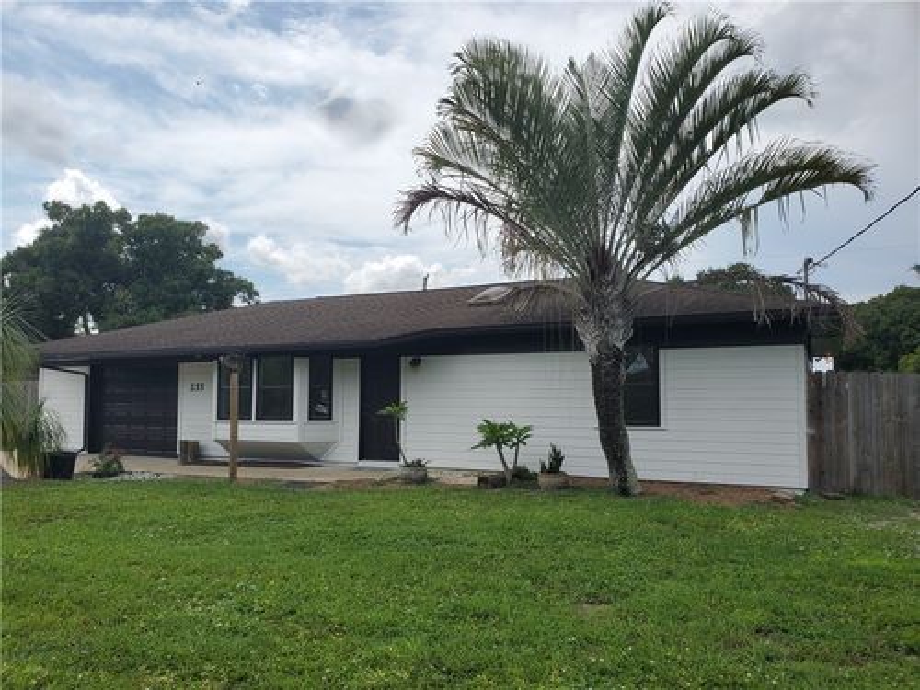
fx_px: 691
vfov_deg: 53.1
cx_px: 460
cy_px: 345
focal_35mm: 26
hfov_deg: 67.3
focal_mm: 4.3
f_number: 2.4
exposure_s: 1/1894
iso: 50
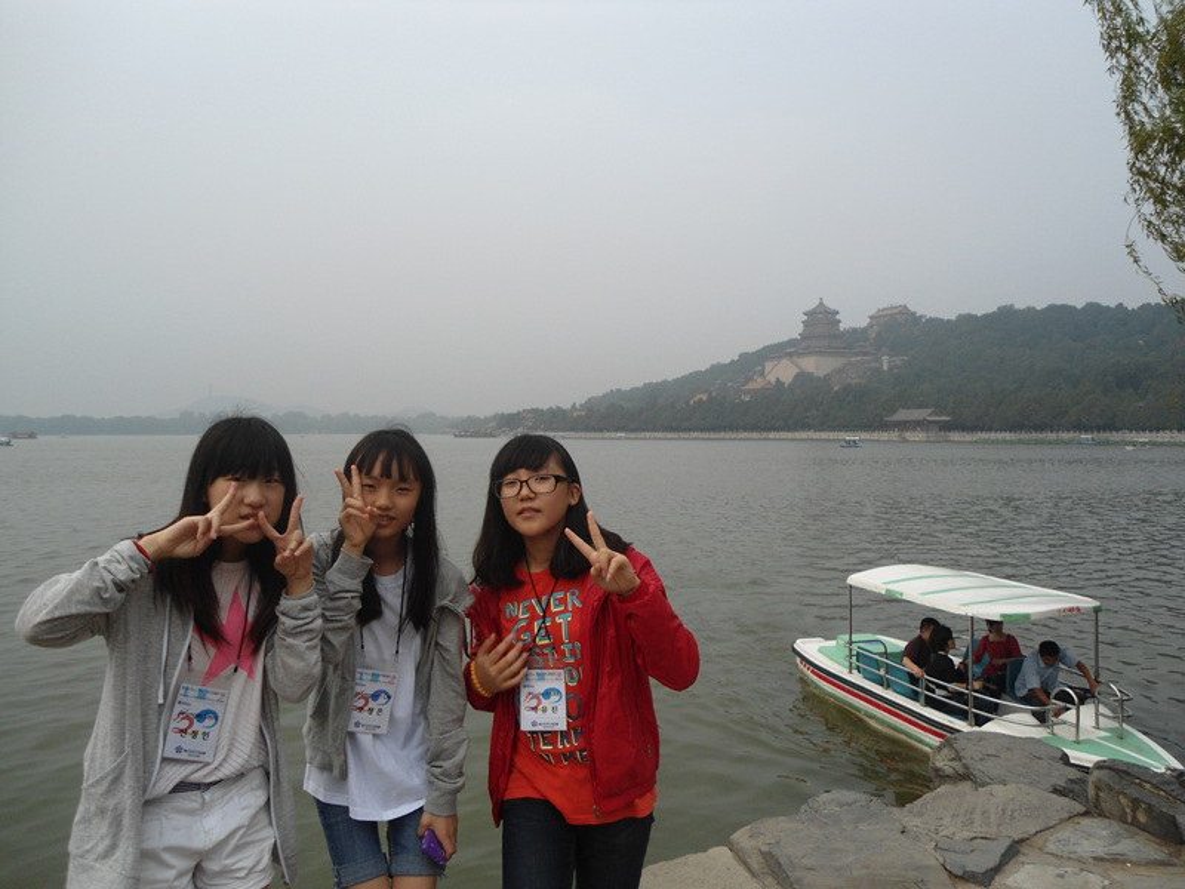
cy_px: 444
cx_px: 592
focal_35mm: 26
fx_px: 890
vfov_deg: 53.1
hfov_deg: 67.3
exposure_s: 1/200
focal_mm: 4.7
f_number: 8
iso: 80
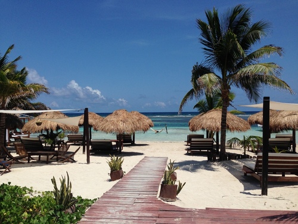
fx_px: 284
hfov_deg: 55.4
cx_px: 149
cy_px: 112
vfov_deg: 42.9
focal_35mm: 33
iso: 50
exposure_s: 1/4525
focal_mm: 4.12
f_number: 2.4
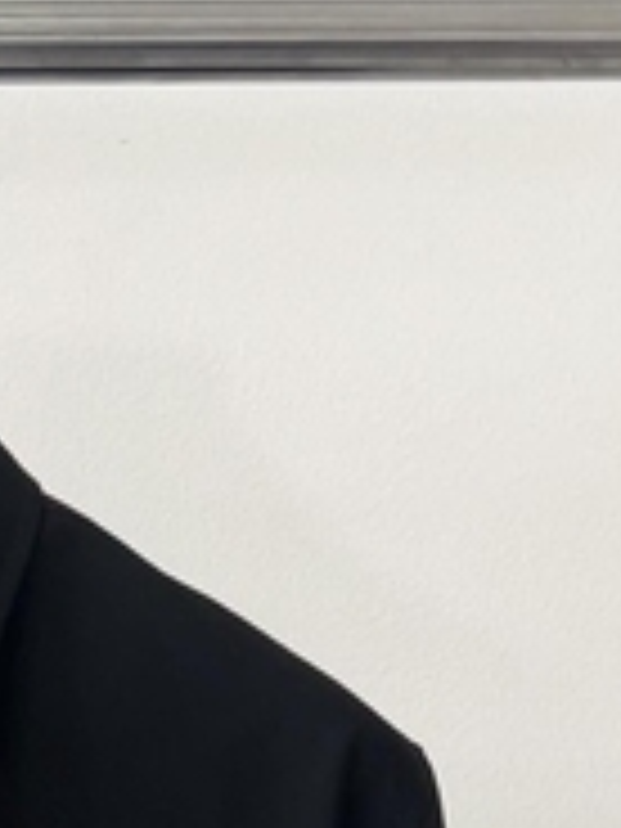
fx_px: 3468
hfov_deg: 9.9
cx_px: -364
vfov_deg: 12.6
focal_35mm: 145
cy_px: 1400
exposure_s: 1/259
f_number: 1.5
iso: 40
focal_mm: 5.7
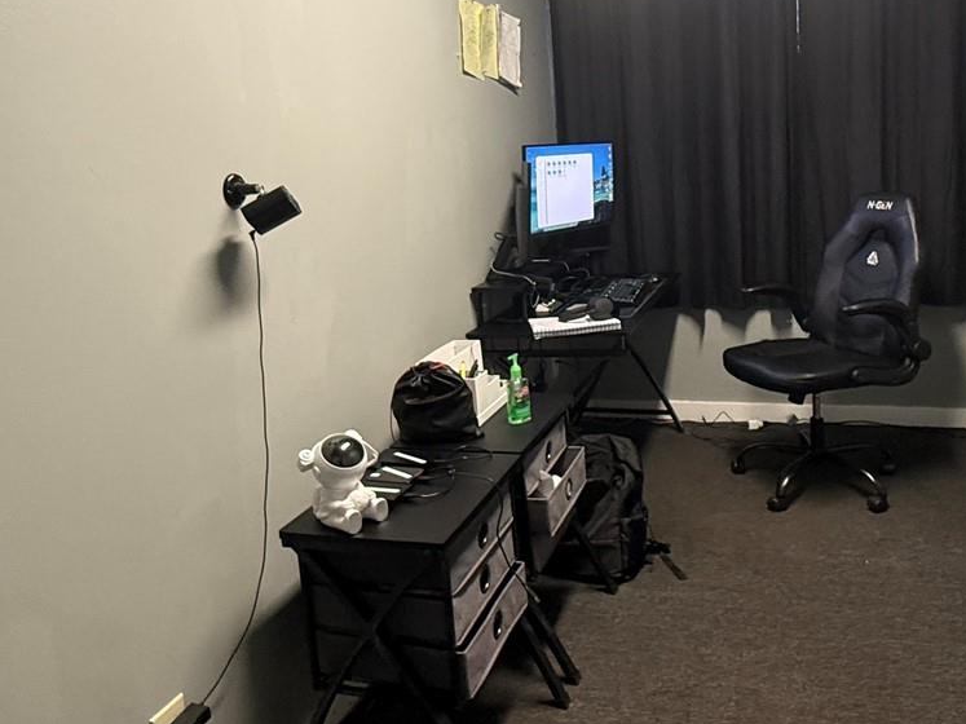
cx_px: 548
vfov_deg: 46.3
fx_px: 837
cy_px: 262
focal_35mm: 30
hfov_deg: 59.7
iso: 400
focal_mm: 2.22
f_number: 2.2
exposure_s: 1/60
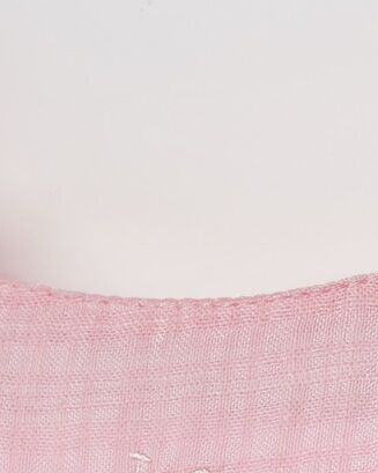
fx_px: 2602
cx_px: 177
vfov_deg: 10.1
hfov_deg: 8.3
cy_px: 663
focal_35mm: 186
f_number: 7.1
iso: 125
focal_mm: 30
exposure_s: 1/160
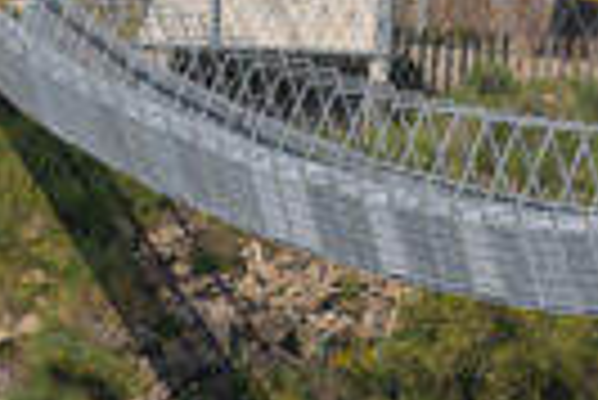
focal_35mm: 1424
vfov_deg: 1.0
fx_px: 23680
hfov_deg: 1.4
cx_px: 958
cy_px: -822
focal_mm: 185
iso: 125
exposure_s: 1/2000
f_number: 6.3
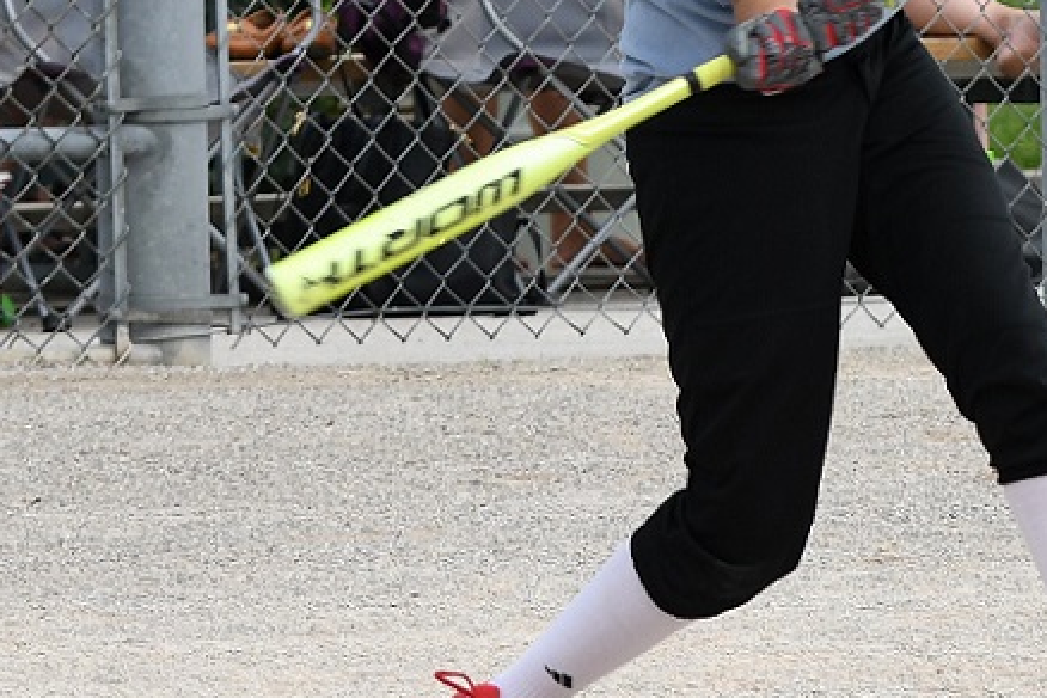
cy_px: 146
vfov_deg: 3.9
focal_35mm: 348
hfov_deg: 5.9
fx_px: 10120
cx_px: 902
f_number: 5
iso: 220
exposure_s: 1/1000
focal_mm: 110
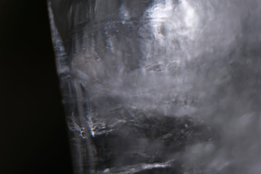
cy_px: 87
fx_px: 602
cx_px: 130
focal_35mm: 83
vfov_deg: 16.5
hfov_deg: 24.5
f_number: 4.5
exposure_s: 1/60
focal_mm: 55
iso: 200
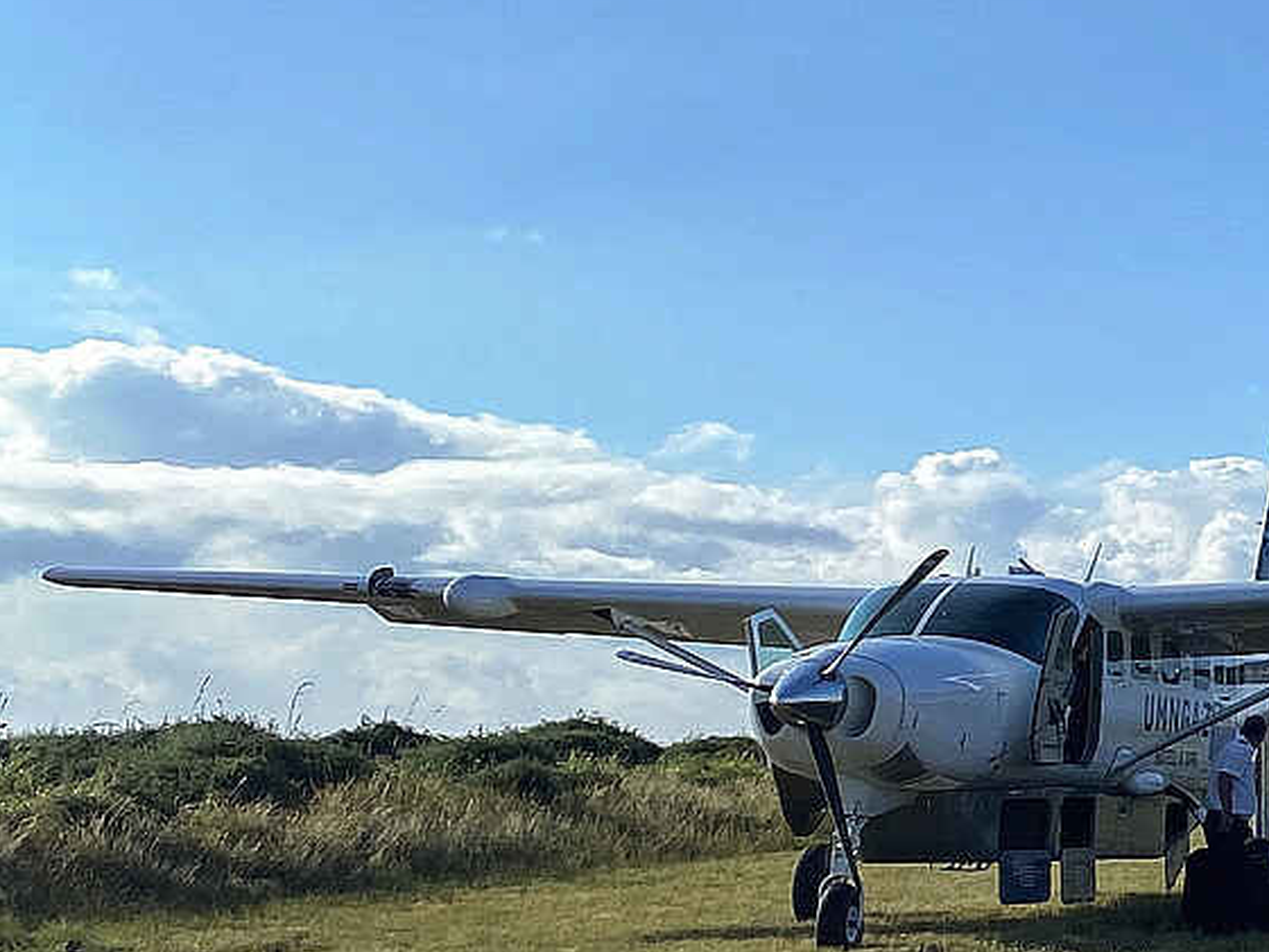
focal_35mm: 89
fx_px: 3263
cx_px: 2022
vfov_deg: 16.6
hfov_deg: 18.8
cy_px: 344
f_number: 1.8
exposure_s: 1/4808
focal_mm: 4.25
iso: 32
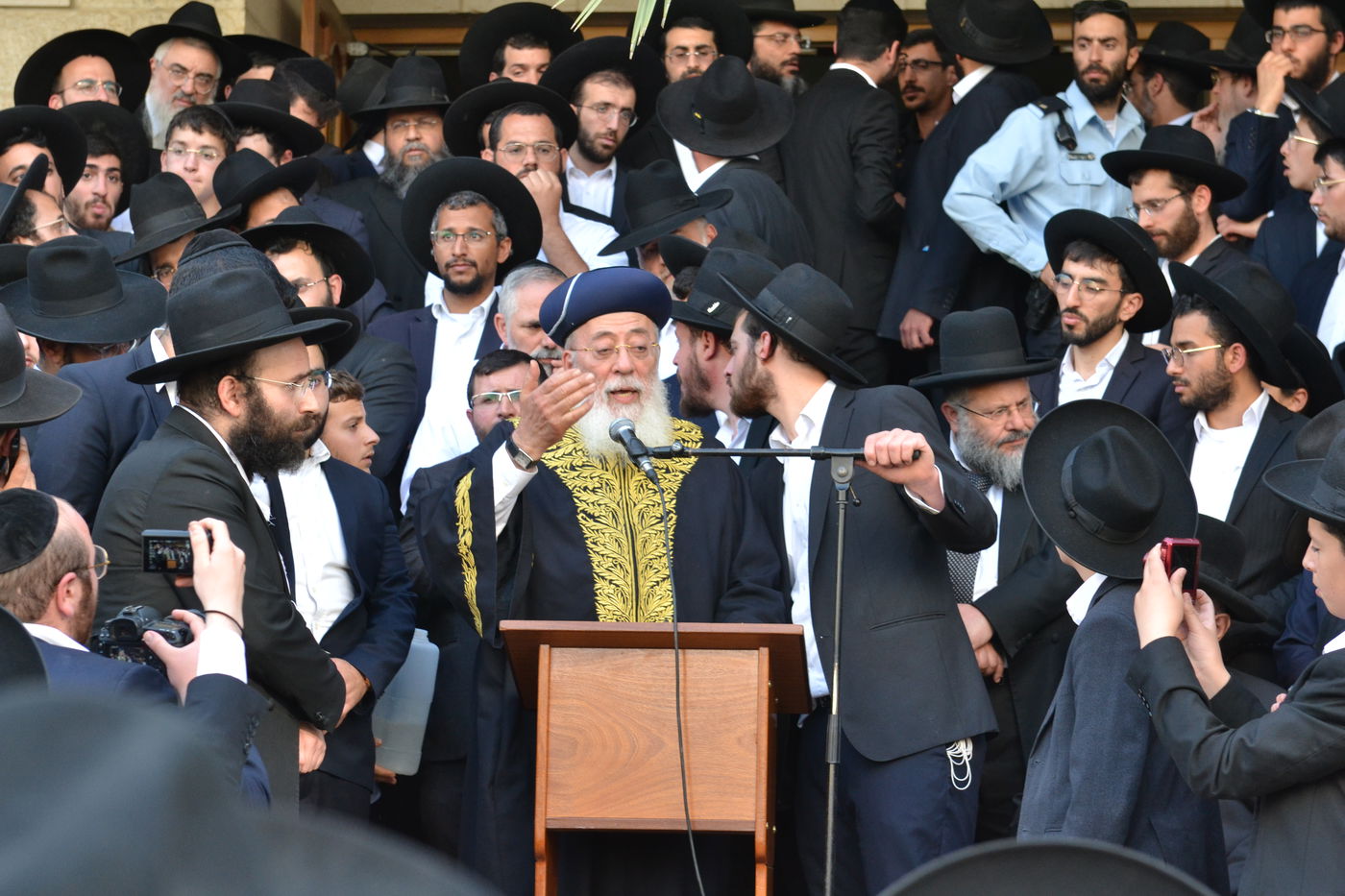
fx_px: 3922
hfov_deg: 19.5
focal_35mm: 105
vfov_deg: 13.0
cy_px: 448
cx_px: 672
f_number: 5.6
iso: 800
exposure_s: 1/200
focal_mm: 70
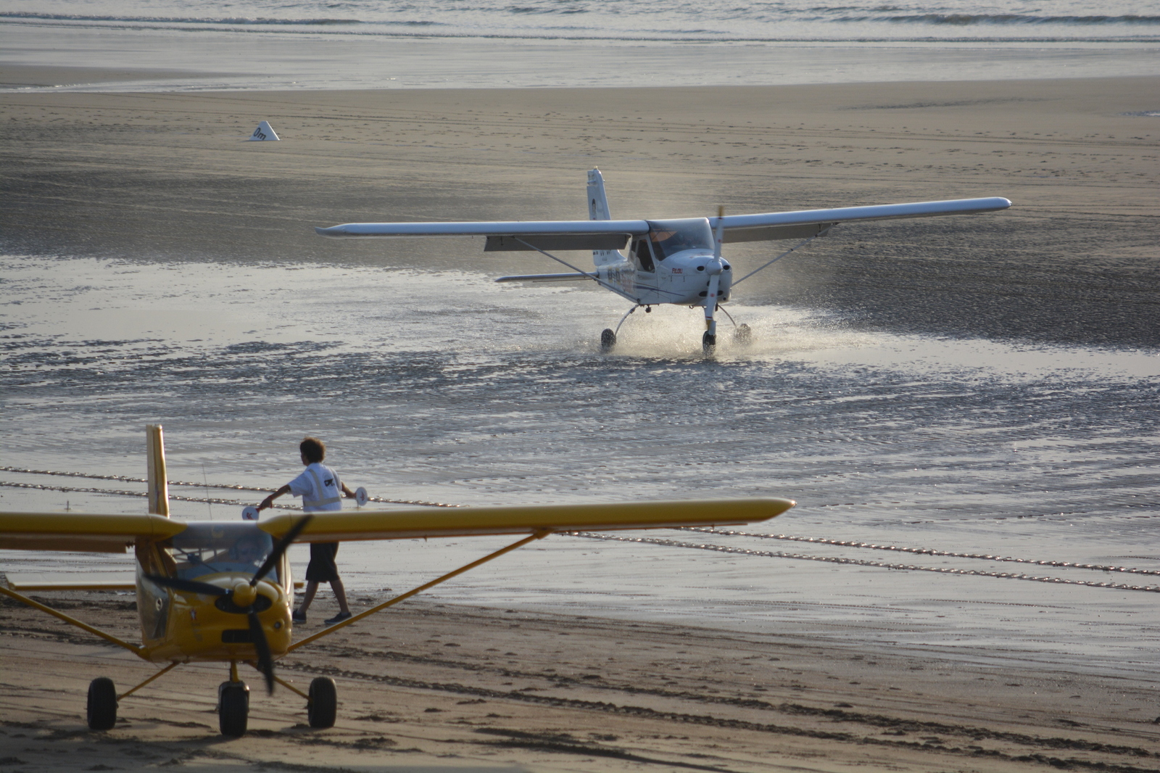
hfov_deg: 4.6
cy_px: 386
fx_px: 14496
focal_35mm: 450
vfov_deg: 3.1
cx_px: 580
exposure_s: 1/1600
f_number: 6.3
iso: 400
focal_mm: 300
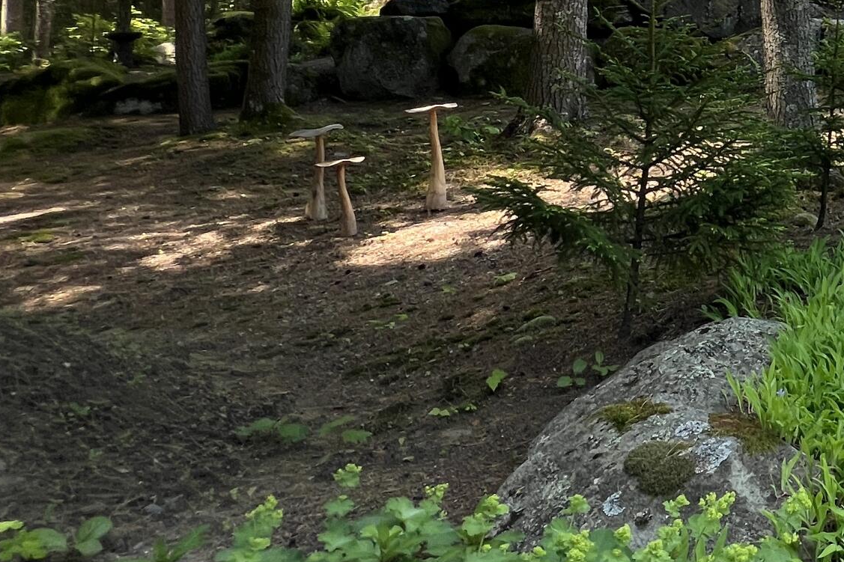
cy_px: -26
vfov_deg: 33.1
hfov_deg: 35.8
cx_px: 1094
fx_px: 844
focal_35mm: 36
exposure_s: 1/274
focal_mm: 1.57
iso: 32
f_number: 1.8
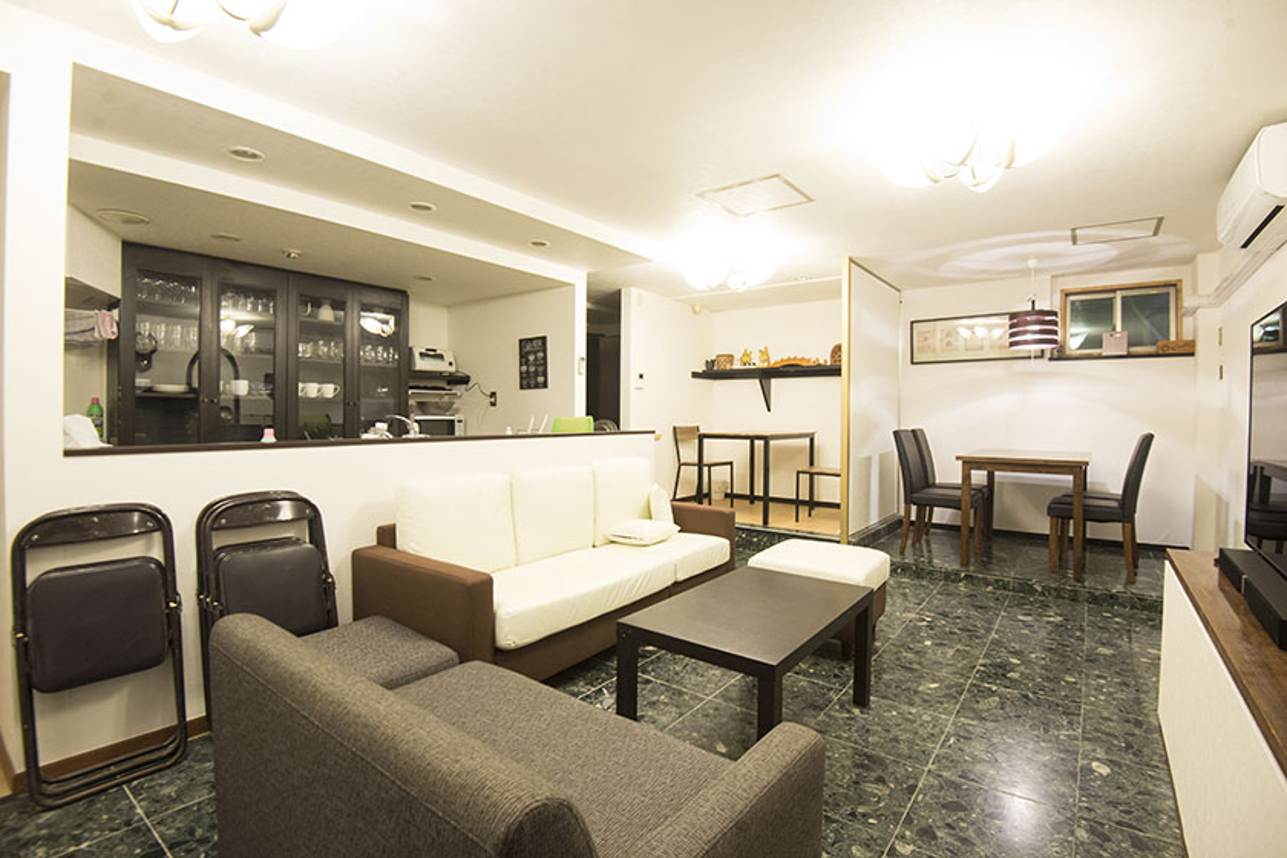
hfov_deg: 96.7
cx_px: 644
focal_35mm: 16
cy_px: 429
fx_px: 572
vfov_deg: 73.7
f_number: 6.3
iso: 2000
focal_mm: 16
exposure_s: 1/20
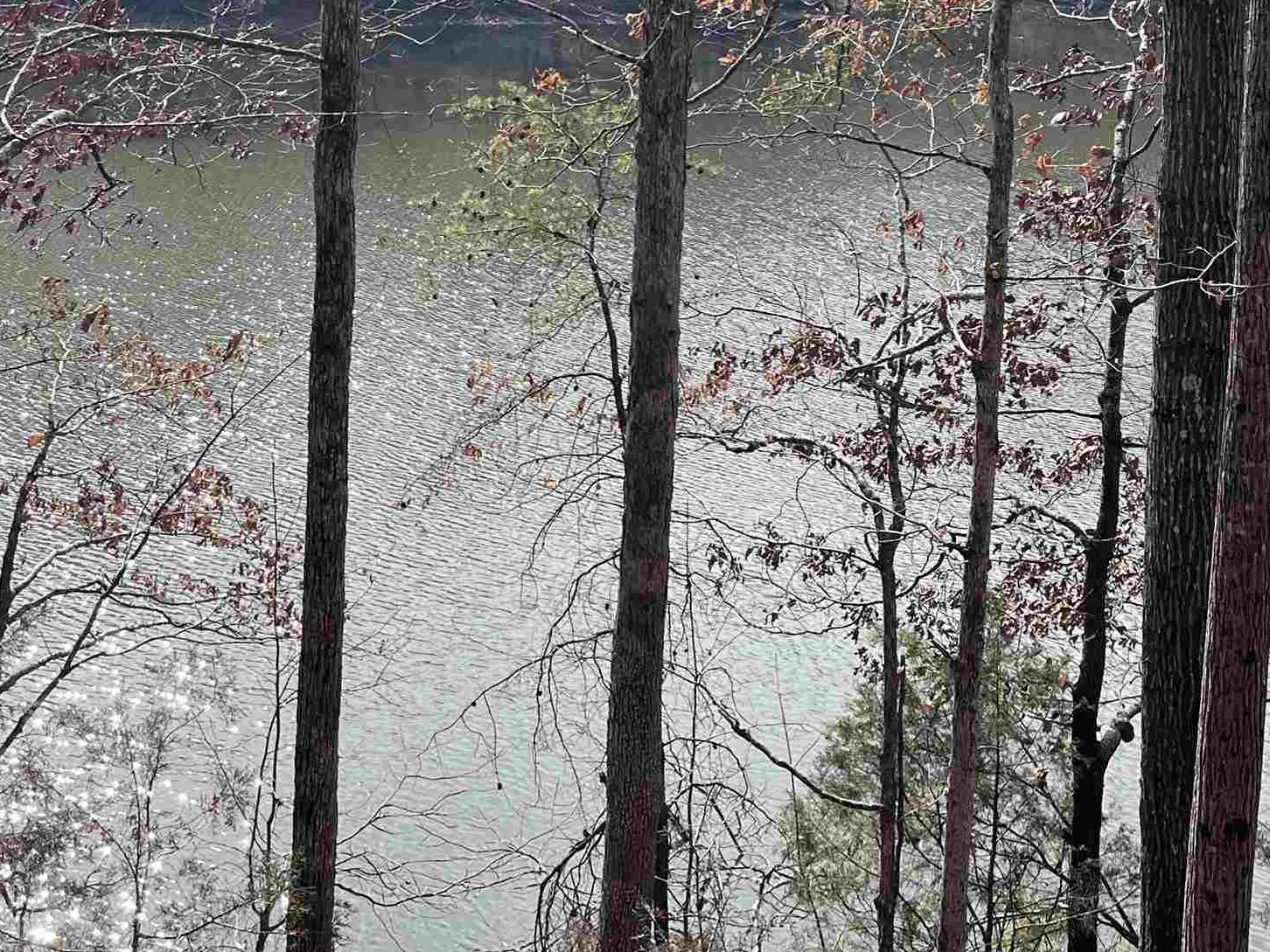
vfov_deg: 25.8
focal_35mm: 55
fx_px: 2018
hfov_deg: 34.8
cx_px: 485
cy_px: 124
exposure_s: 1/1776
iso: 50
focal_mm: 5.1
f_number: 1.6
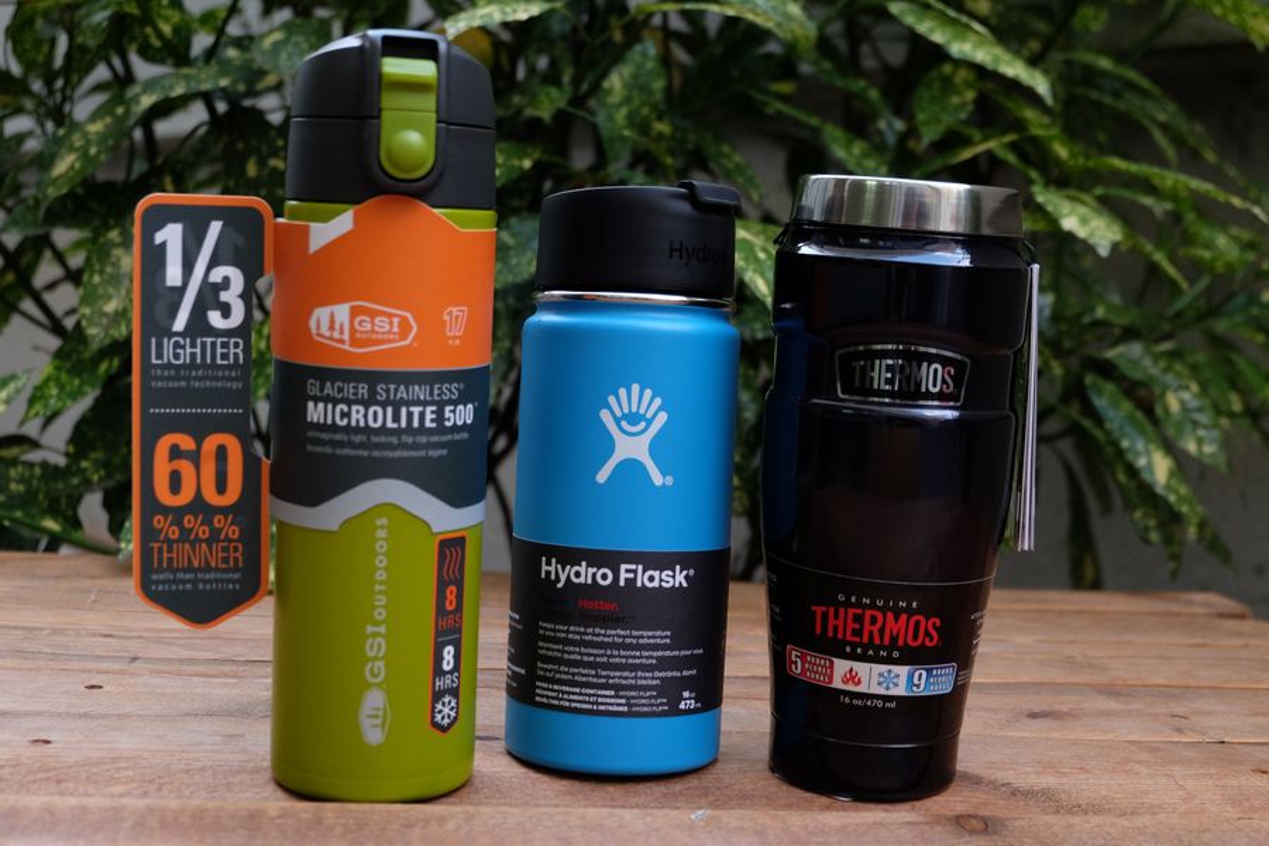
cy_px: 423
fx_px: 1727
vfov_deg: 27.5
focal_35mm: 49
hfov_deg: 40.3
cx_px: 634
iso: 1600
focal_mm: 32.5
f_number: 5
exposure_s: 1/80
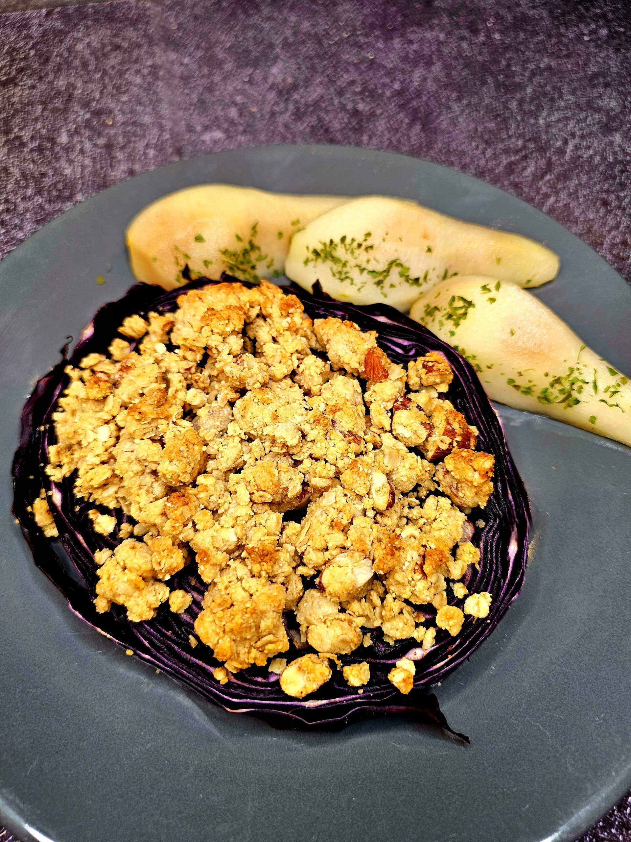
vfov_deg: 73.9
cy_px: 421
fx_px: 559
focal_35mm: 23
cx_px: 316
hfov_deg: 58.9
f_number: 1.7
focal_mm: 6.3
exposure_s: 1/50.3
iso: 100
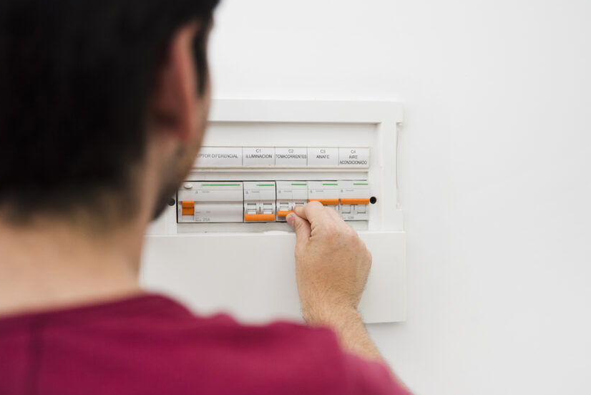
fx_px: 1019
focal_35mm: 62
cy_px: 226
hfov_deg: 32.3
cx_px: 333
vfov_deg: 21.9
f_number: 3.2
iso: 500
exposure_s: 1/160
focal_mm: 50
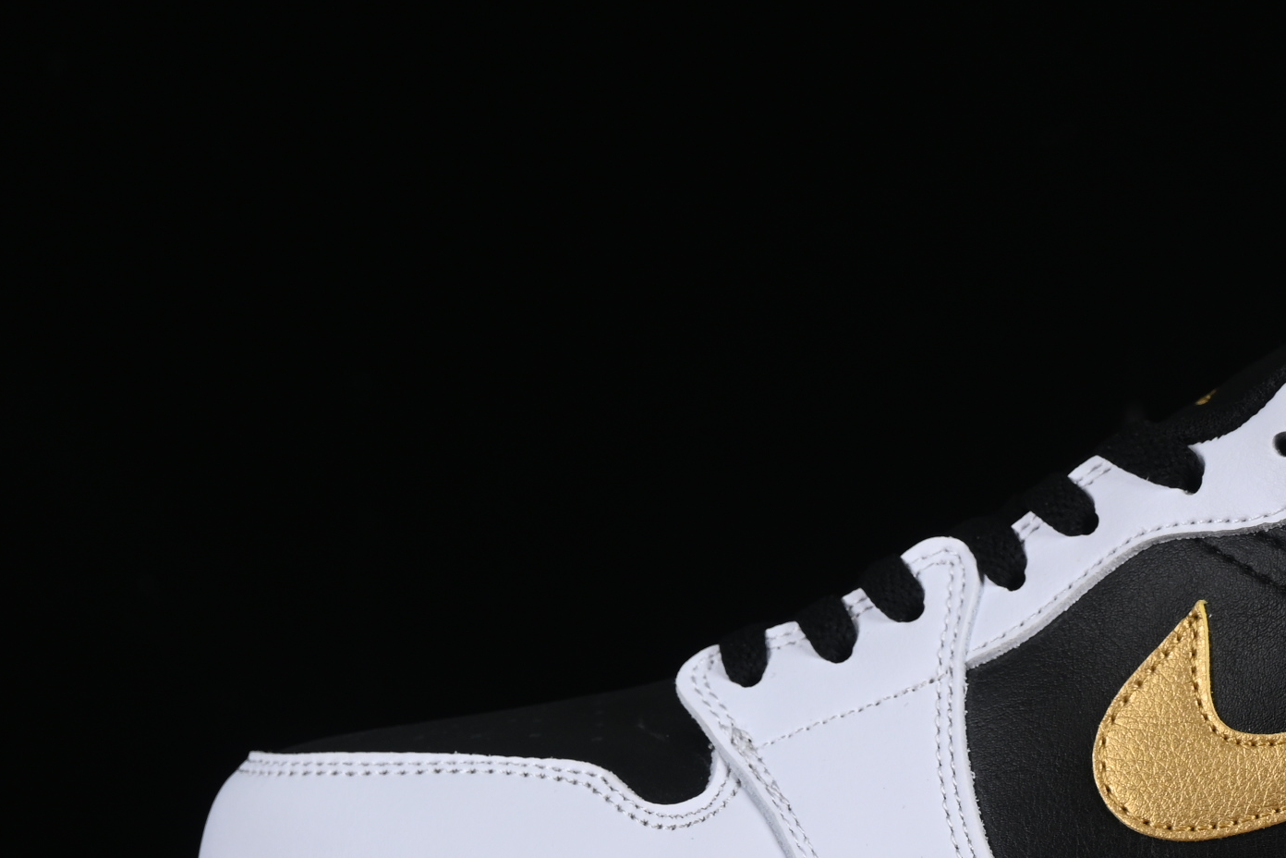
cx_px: 1036
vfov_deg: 9.1
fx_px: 5358
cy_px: 552
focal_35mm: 150
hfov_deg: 13.6
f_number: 8
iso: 160
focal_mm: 50
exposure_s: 1/80
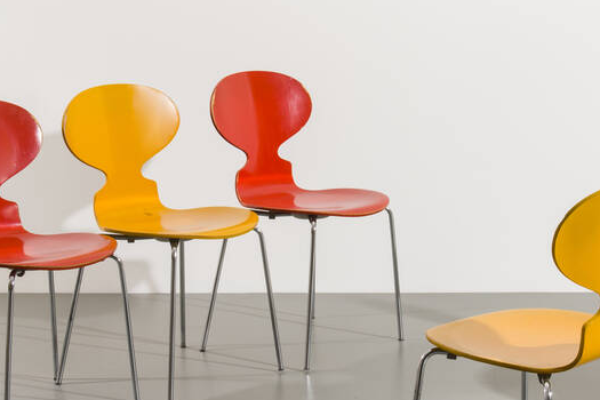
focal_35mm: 96
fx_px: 1600
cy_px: 201
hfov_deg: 21.2
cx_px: 349
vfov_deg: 14.3
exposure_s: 1/200
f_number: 14
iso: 100
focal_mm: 36
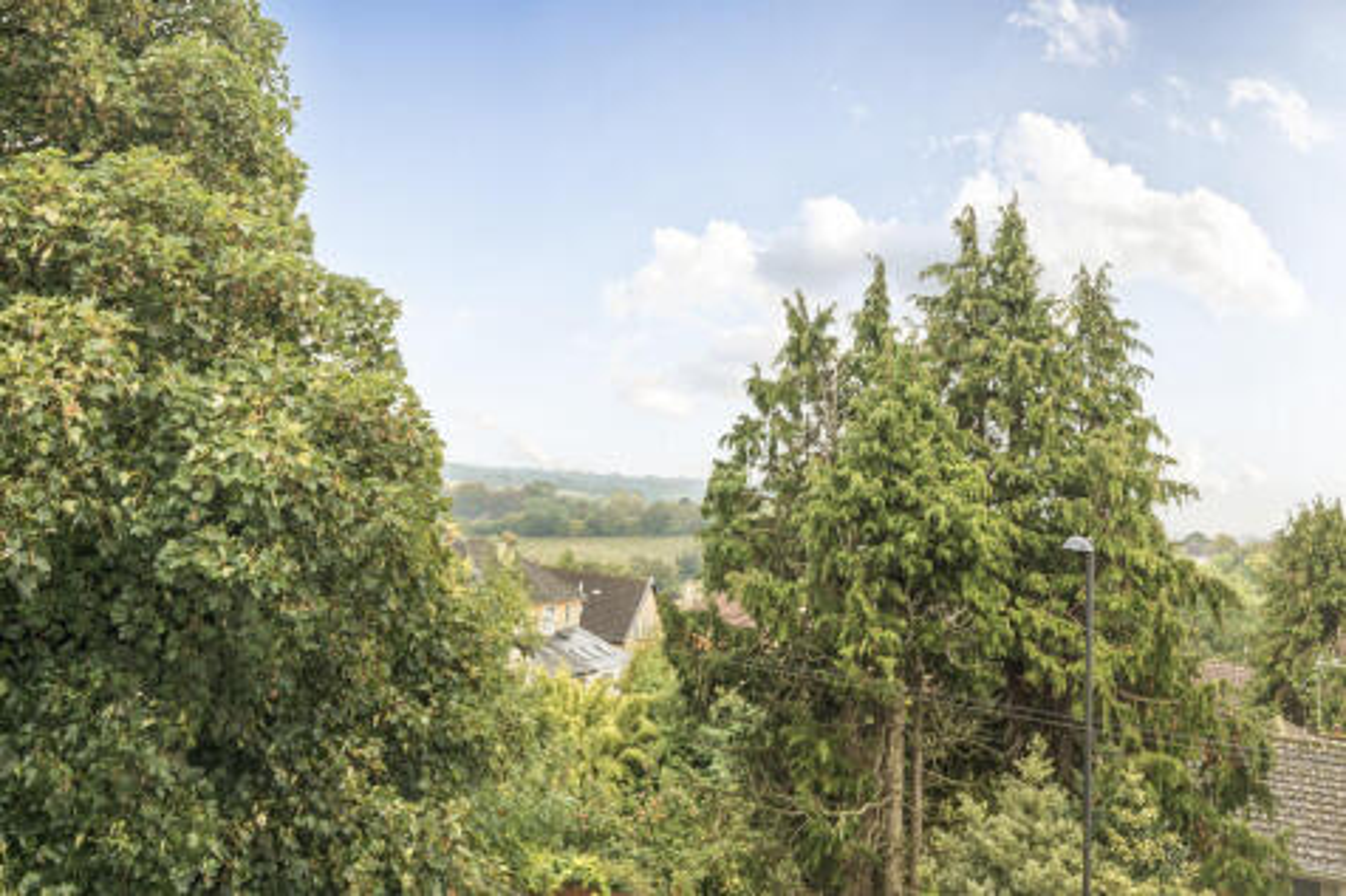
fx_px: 1271
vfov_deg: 38.9
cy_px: 448
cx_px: 673
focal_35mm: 34
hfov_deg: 55.8
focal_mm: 23
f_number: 8
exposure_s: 1/30
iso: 400
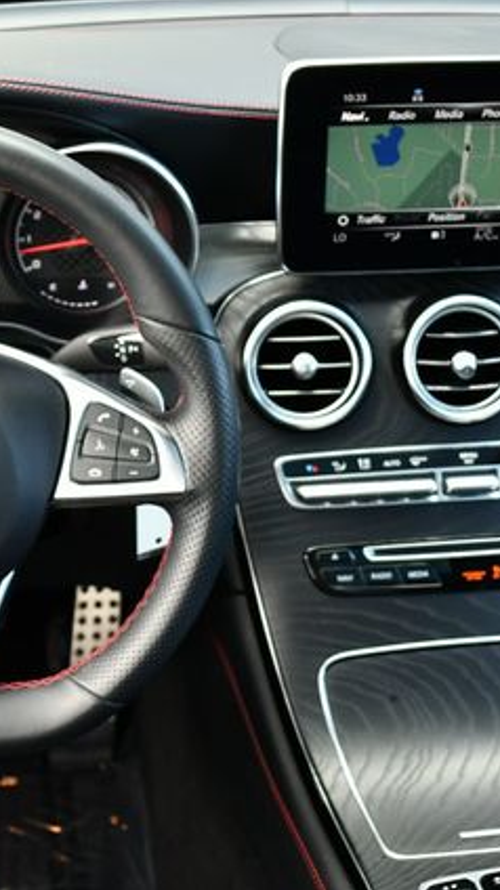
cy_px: 443
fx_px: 1346
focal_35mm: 57
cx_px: 179
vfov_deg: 36.6
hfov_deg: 21.0
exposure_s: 1/250
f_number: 3.5
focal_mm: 18
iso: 720
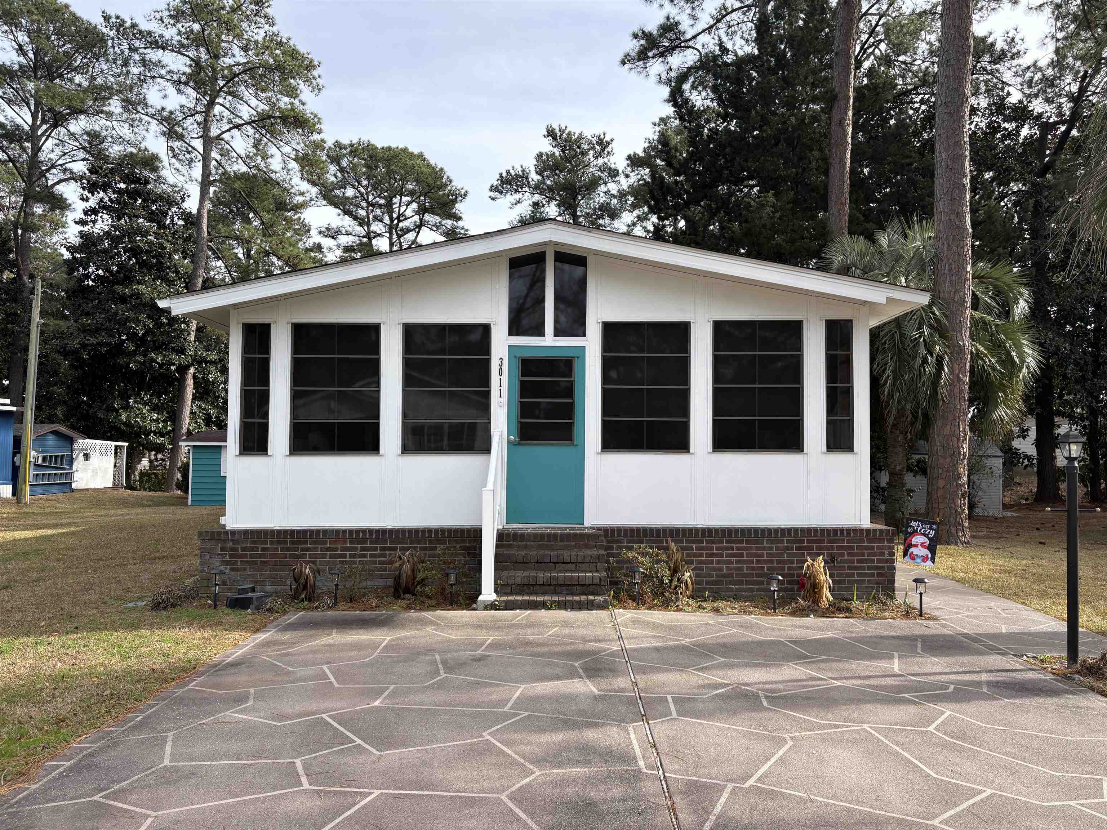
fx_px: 831
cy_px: 415
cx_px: 554
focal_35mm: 26
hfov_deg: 67.3
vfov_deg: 53.1
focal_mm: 5.96
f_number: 1.6
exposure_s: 1/1587
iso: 64
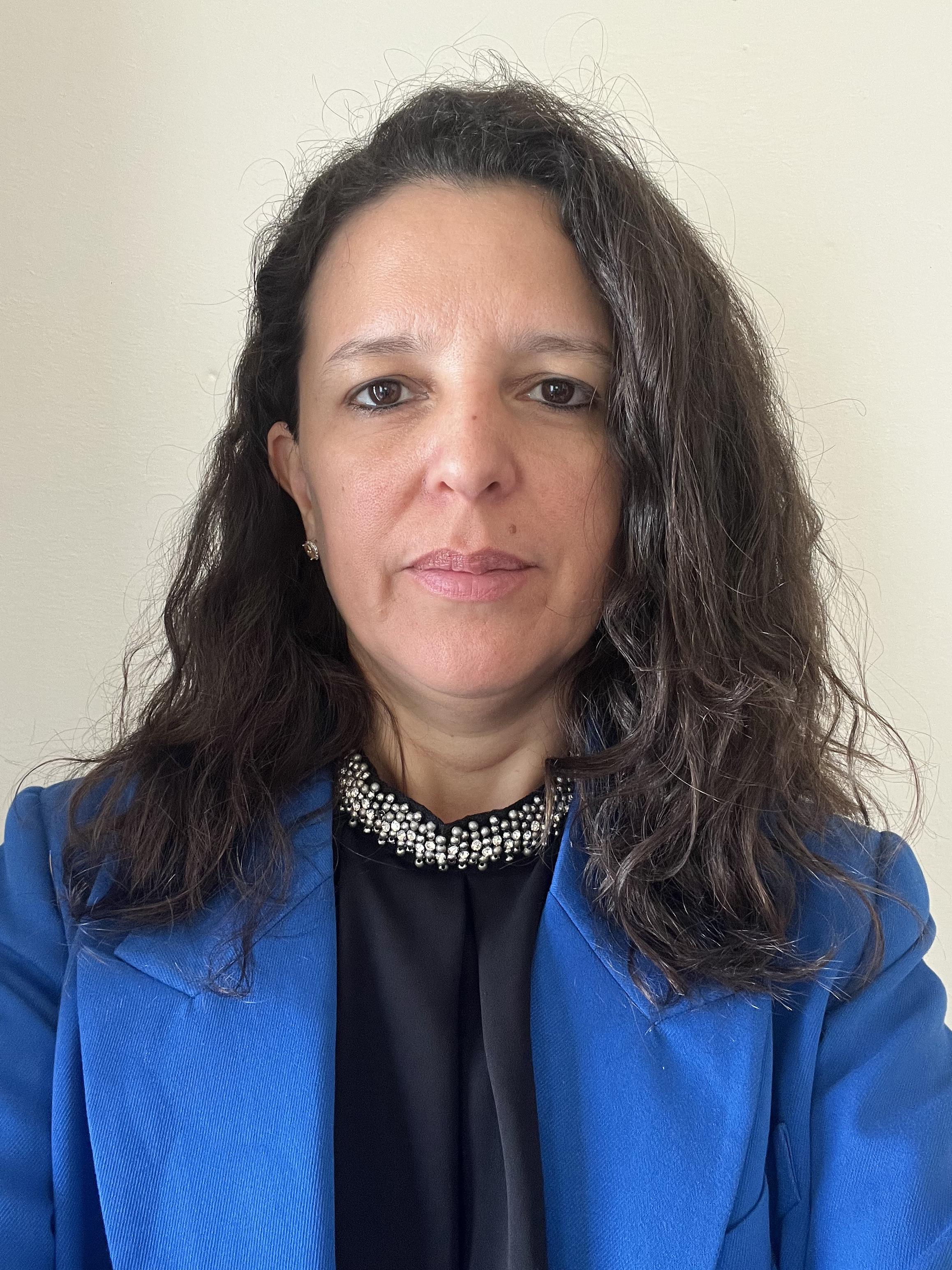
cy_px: 635
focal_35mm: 30
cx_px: 476
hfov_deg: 46.8
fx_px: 1100
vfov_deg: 60.0
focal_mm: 2.71
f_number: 2.2
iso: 125
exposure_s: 1/60
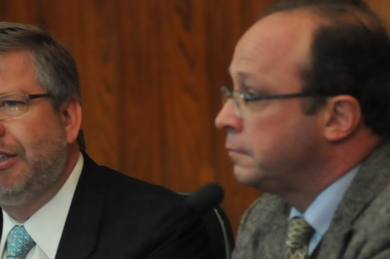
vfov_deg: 4.3
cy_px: 123
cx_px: 153
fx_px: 3483
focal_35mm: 322
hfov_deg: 6.4
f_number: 2.8
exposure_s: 1/80
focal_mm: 100
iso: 1250
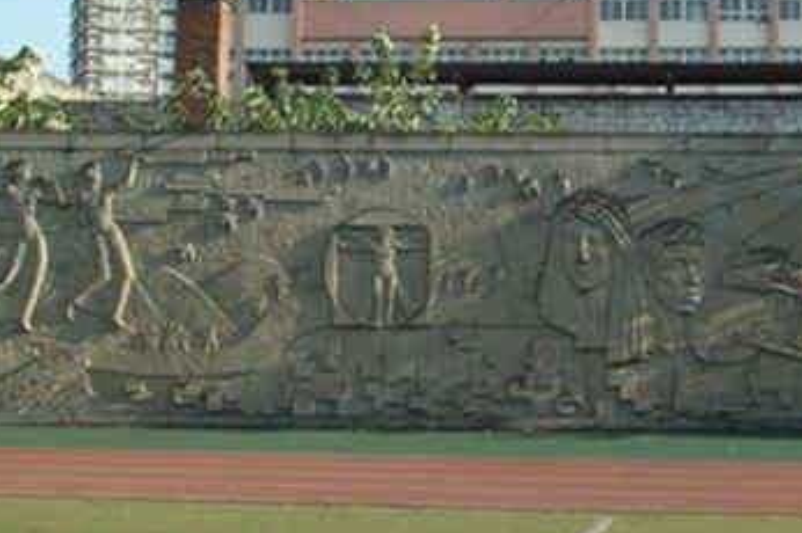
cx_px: 586
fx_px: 1714
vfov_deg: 17.6
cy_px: 169
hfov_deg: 26.1
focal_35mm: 77
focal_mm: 24.2
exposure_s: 1/250
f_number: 4
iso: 100
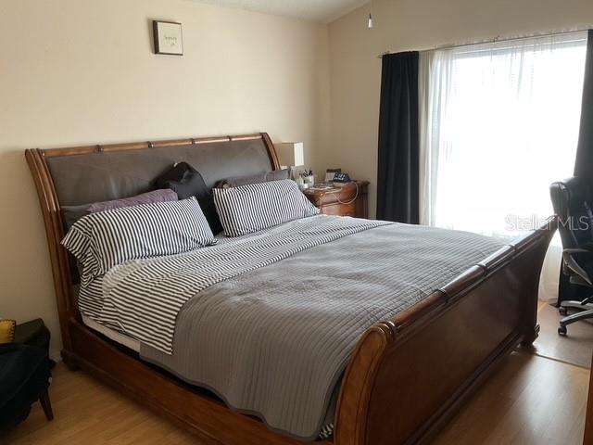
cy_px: 222
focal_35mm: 29
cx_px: 296
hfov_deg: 61.7
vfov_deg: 48.2
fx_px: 497
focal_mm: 3
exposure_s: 1/60
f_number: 1.8
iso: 64
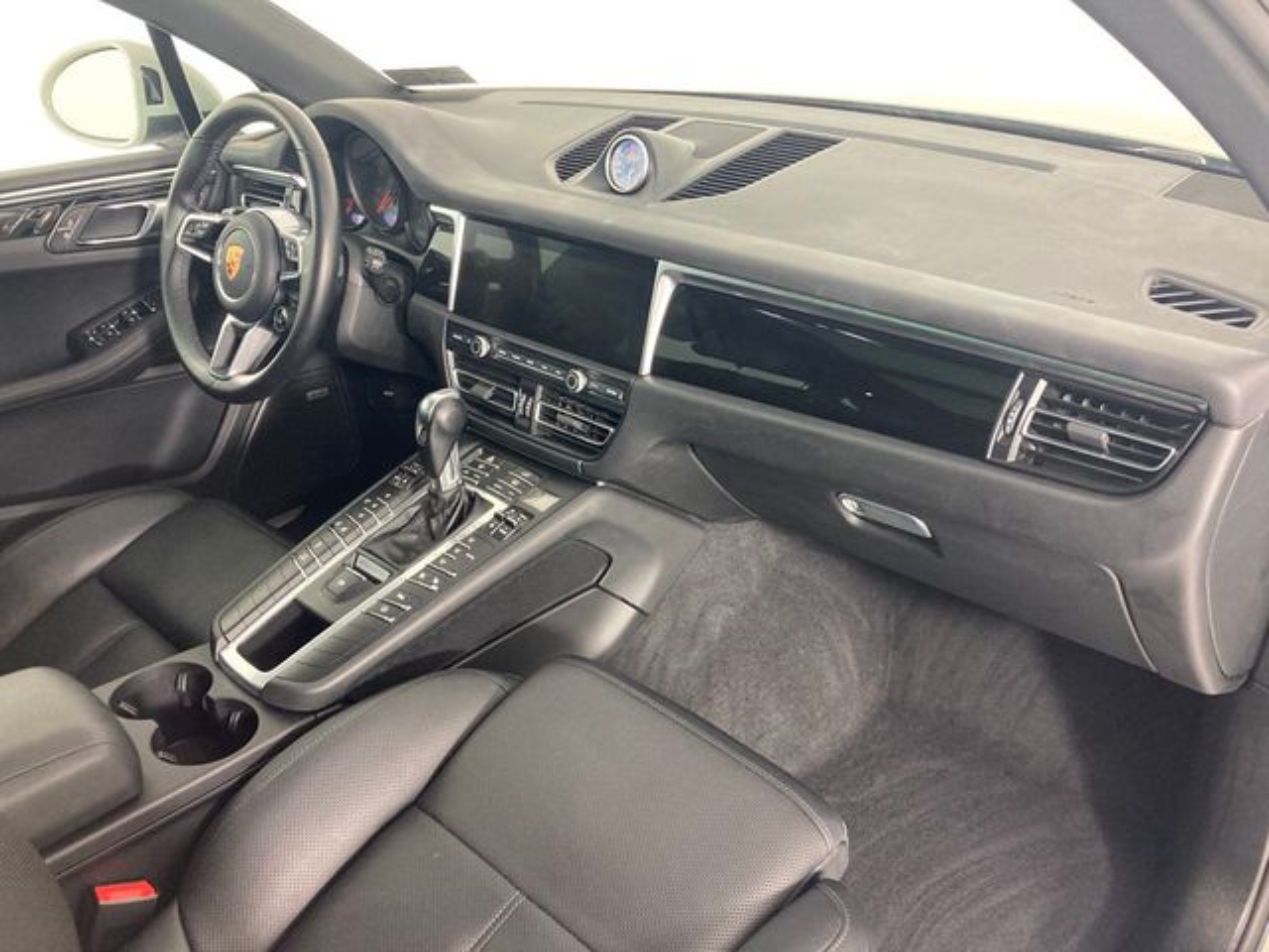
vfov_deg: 49.7
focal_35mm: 28
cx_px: 634
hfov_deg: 63.4
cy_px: 476
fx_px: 1026
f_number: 1.8
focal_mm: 3.99
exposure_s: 1/60
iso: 125
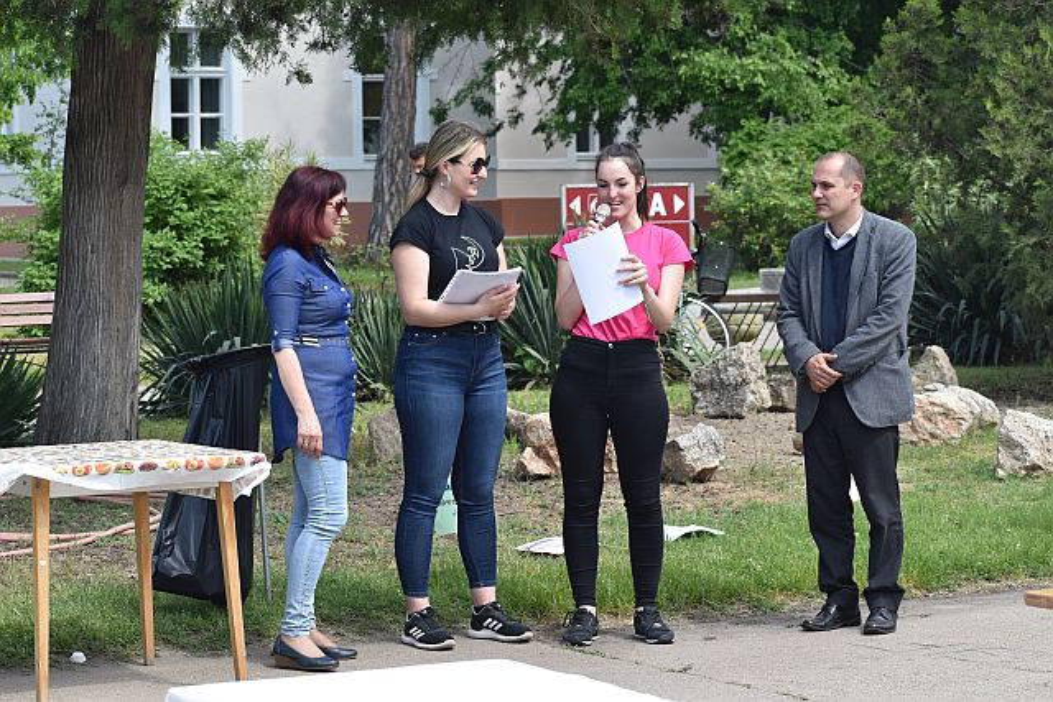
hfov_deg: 19.5
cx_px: 526
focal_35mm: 105
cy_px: 351
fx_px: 3072
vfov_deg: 13.0
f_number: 8
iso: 200
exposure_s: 1/250
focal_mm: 70
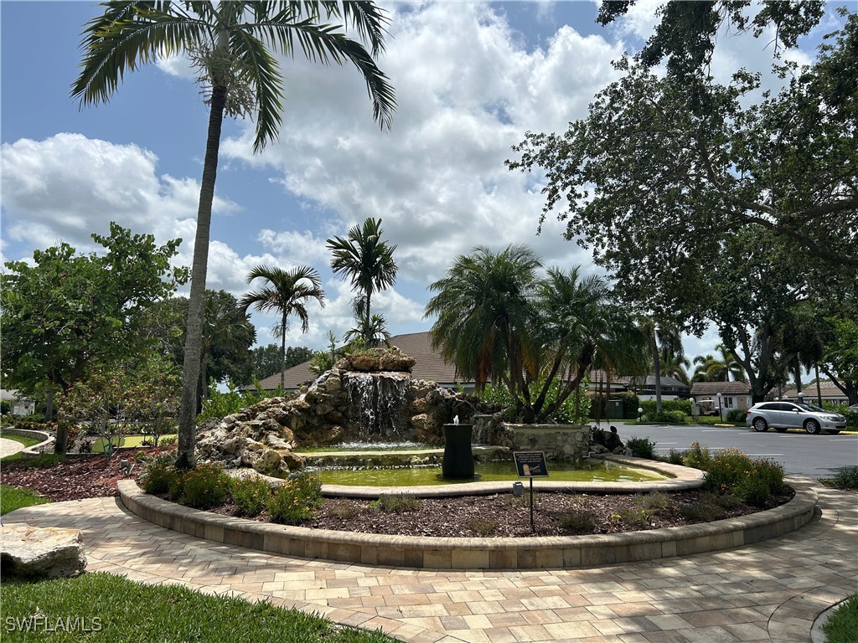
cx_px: 429
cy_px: 322
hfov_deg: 67.3
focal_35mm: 26
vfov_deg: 53.1
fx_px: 644
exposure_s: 1/7463
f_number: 1.5
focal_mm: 5.7
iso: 50
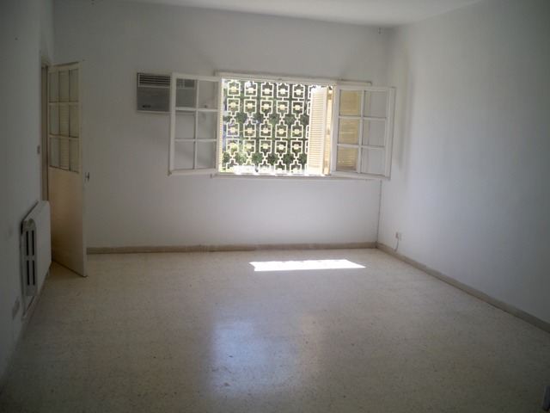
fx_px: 556
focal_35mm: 35
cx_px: 275
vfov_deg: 40.7
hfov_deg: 52.6
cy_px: 206
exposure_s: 1/160
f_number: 3.1
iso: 64
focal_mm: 6.3
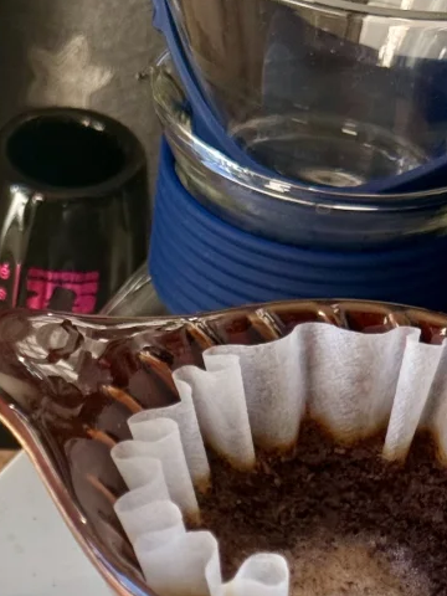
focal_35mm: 144
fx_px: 2479
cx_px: -82
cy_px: 860
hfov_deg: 10.2
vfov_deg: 13.1
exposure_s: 1/382
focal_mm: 6.76
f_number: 1.78
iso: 64
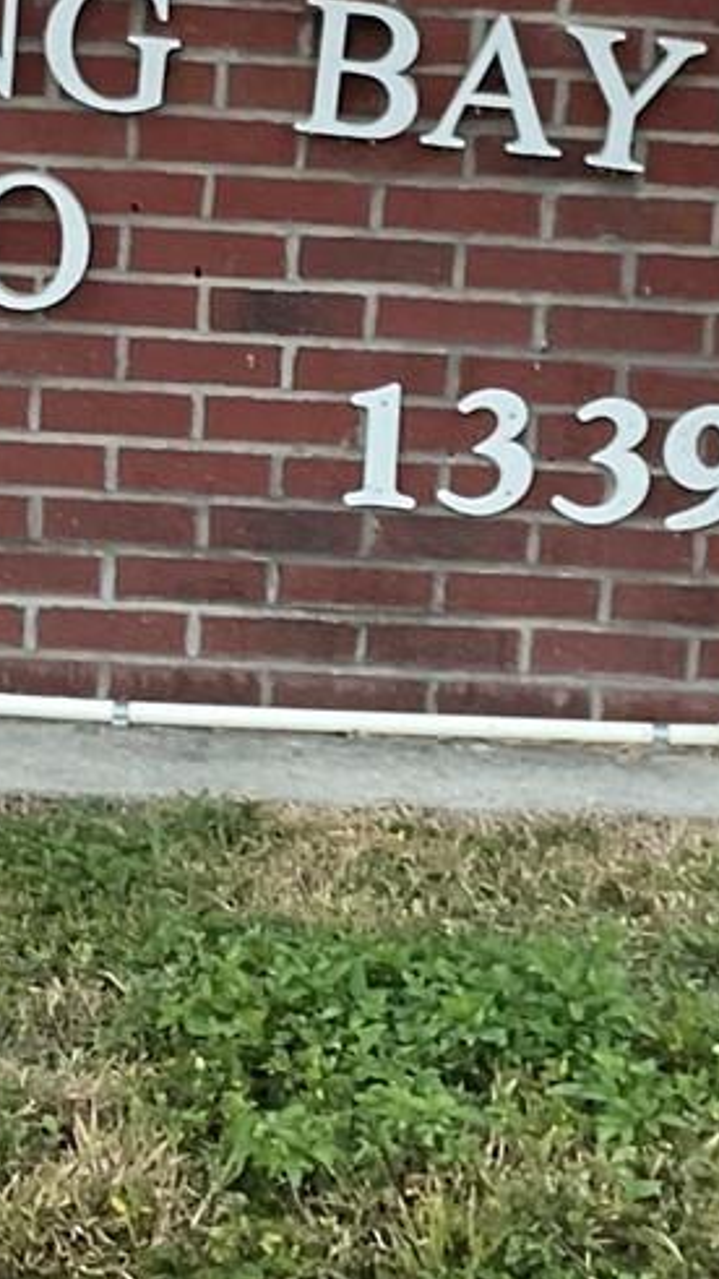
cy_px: 474
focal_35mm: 103
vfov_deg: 20.7
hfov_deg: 11.7
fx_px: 3493
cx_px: 167
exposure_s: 1/120
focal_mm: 3
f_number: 1.8
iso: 64
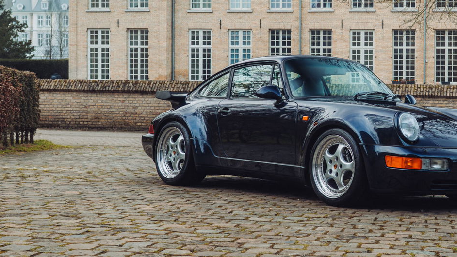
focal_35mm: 72
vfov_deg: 16.7
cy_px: 64
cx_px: 362
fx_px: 873
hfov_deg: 28.7
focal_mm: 36
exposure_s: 1/125
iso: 640
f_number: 5.6
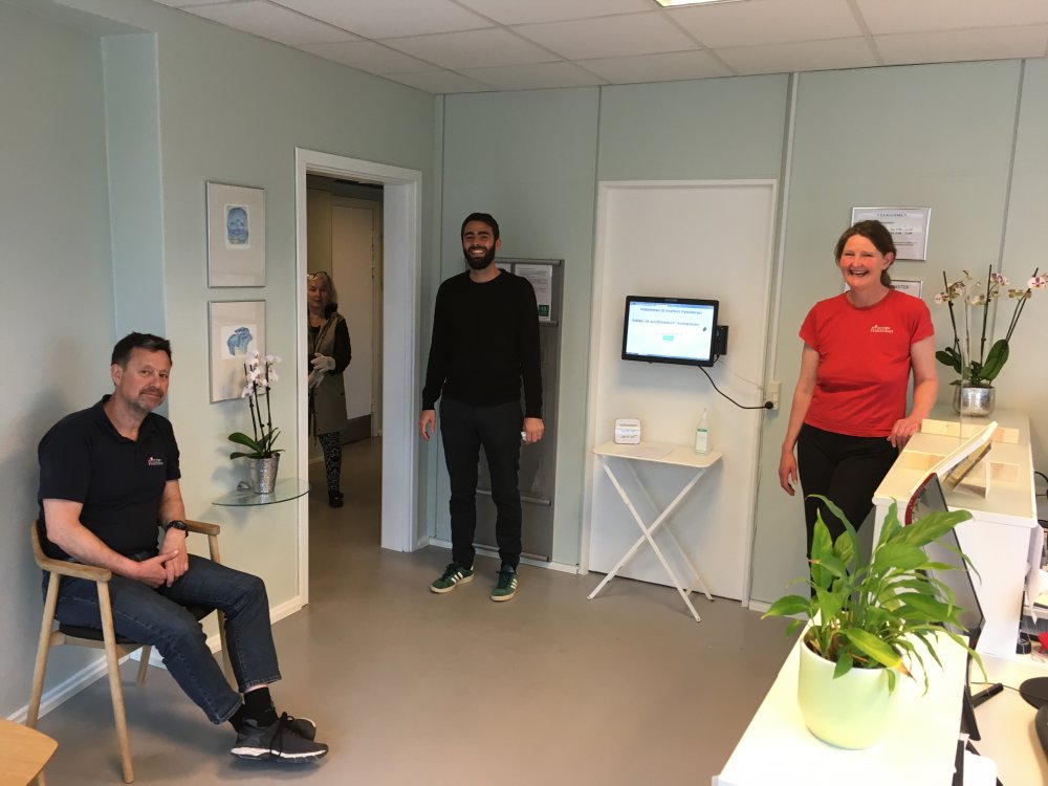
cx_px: 524
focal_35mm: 29
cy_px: 393
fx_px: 878
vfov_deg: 48.2
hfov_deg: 61.7
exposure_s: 1/33
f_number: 2.2
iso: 80
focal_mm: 4.15
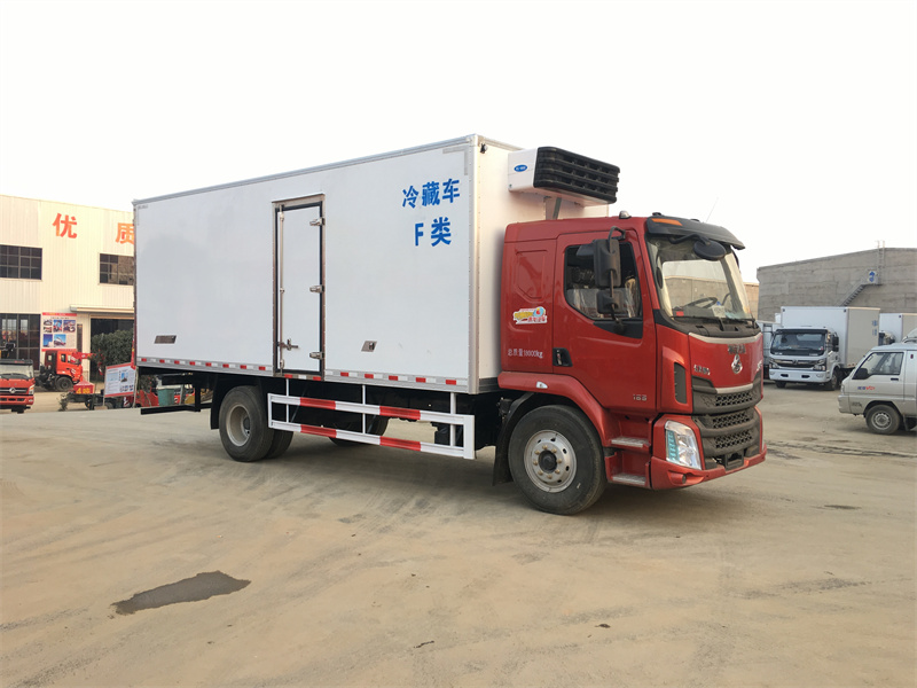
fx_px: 768
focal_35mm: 29
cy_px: 344
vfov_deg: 48.2
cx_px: 458
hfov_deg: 61.7
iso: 25
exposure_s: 1/100
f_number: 2.2
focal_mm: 4.15
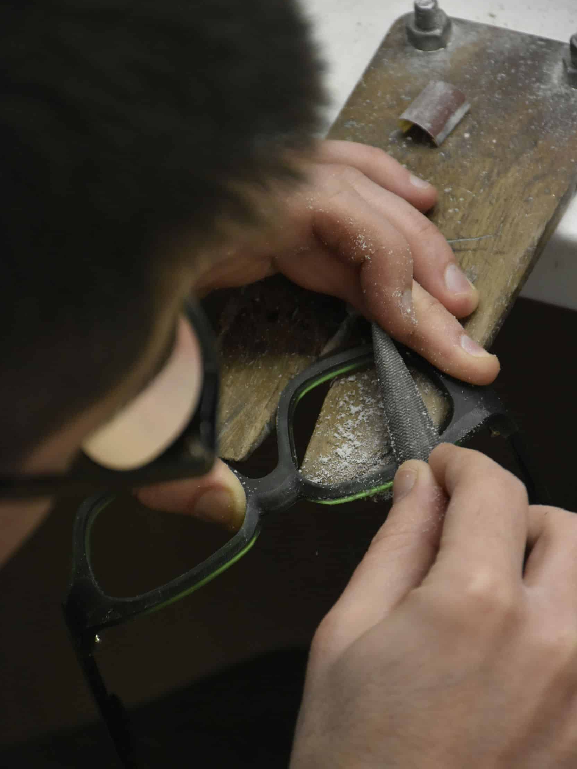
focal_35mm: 228
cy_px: 431
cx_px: 289
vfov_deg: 8.7
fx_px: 5066
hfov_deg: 6.5
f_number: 5.6
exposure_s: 1/250
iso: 2500
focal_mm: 140
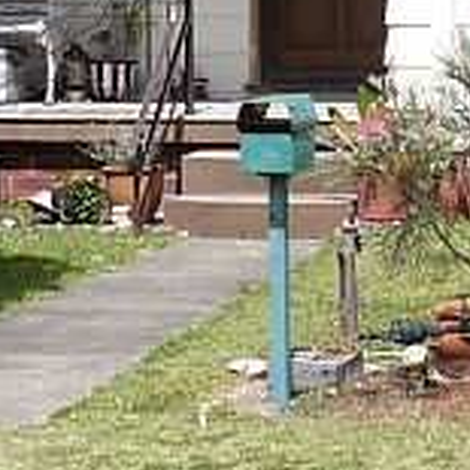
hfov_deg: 10.9
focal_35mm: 160
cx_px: 358
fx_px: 2458
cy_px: -152
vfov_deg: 10.7
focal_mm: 5.8
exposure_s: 1/160
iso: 100
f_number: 8
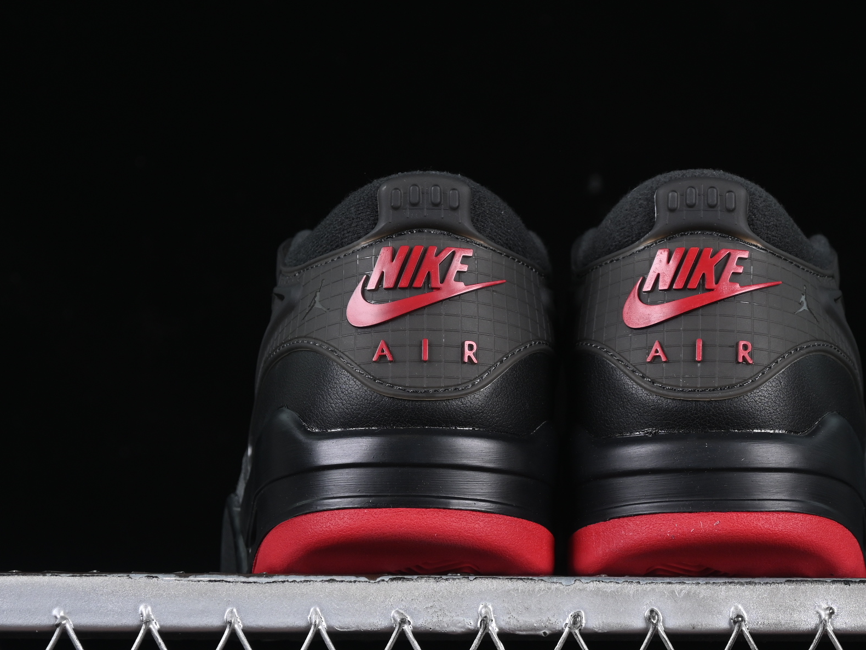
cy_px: 258
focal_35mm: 127
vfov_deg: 11.7
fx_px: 3177
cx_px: 575
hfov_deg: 15.5
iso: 160
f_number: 6.3
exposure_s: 1/50
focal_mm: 50
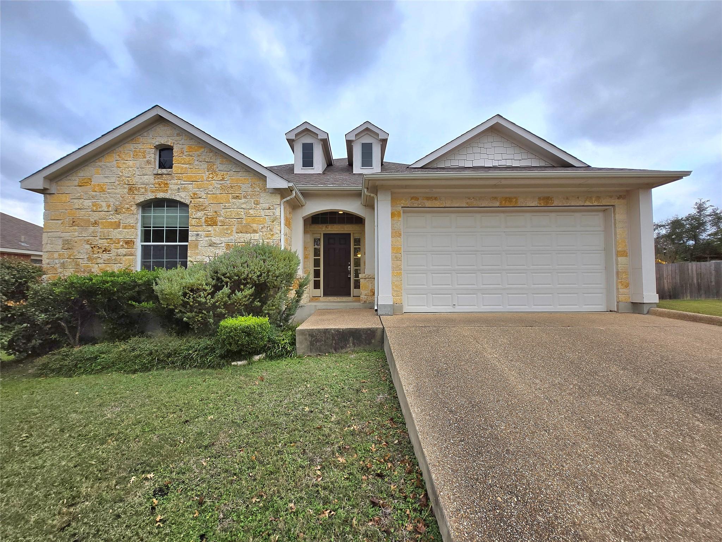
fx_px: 271
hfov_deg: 106.2
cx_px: 361
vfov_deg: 89.9
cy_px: 271
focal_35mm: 13
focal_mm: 1.7
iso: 25
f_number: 2.2
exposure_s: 1/417
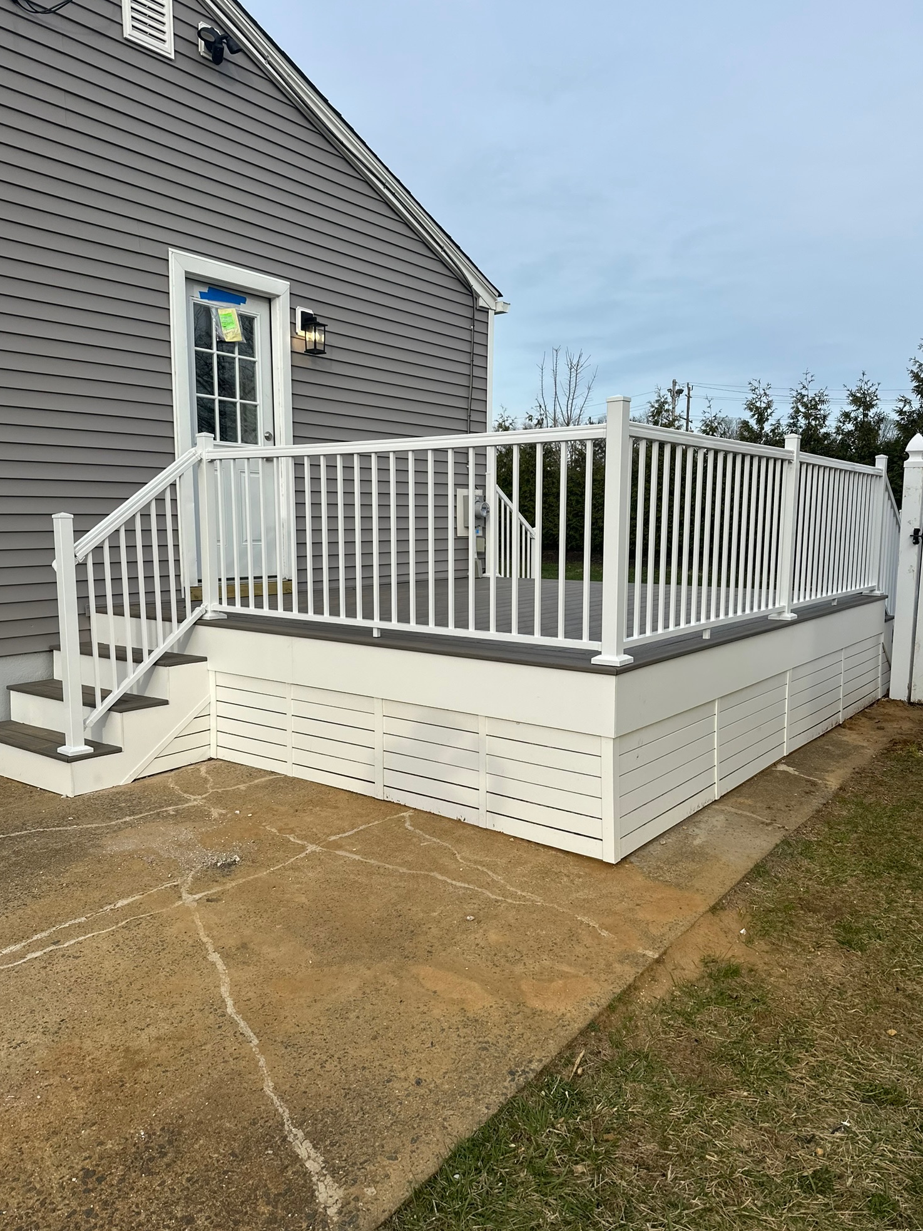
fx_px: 889
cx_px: 452
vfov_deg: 69.4
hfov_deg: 54.9
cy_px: 627
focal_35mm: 25
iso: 80
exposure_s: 1/2525
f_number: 1.78
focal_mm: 6.86
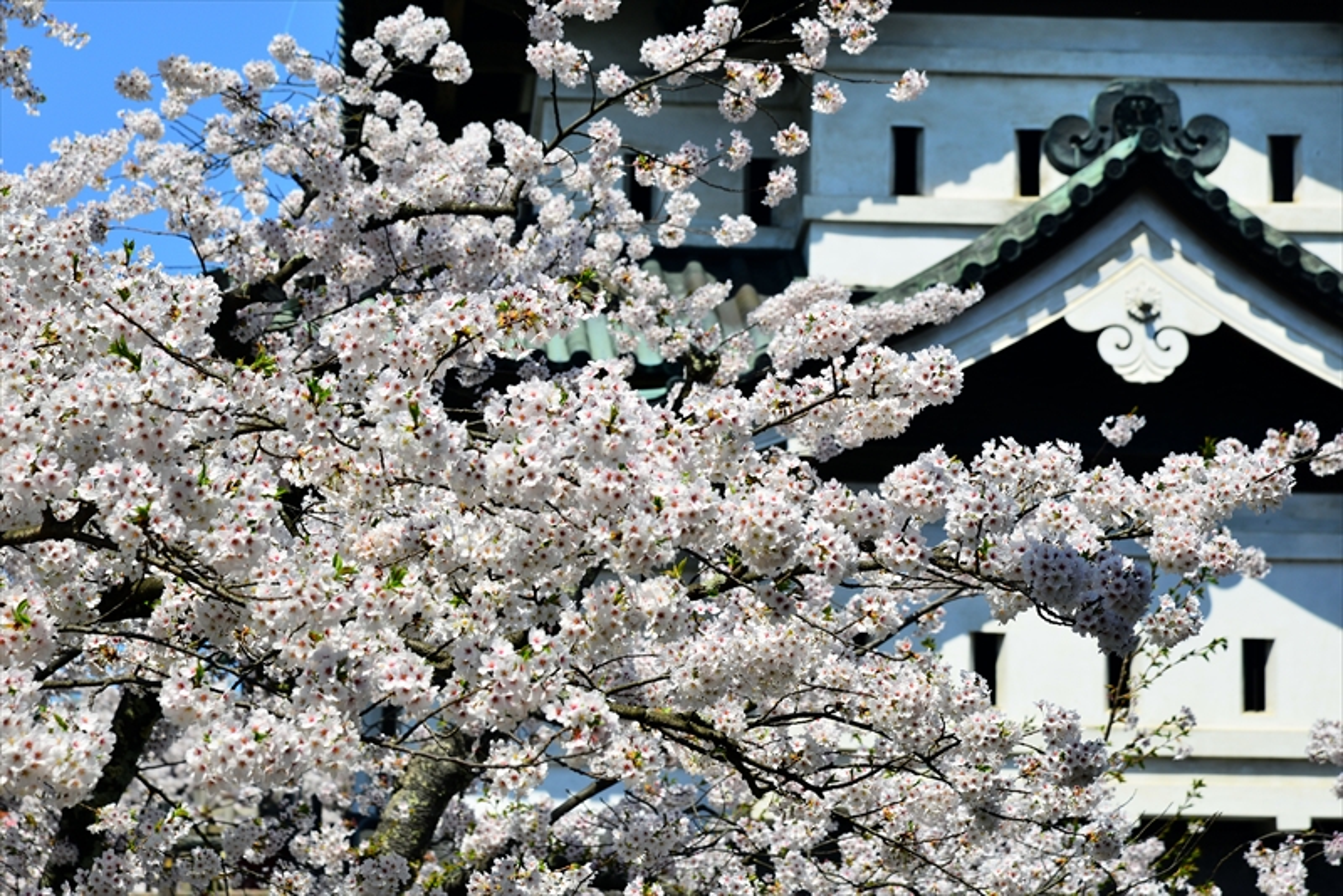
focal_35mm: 120
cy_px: 448
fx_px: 4478
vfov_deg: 11.4
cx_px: 672
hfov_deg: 17.1
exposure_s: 1/400
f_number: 10
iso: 250
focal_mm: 120
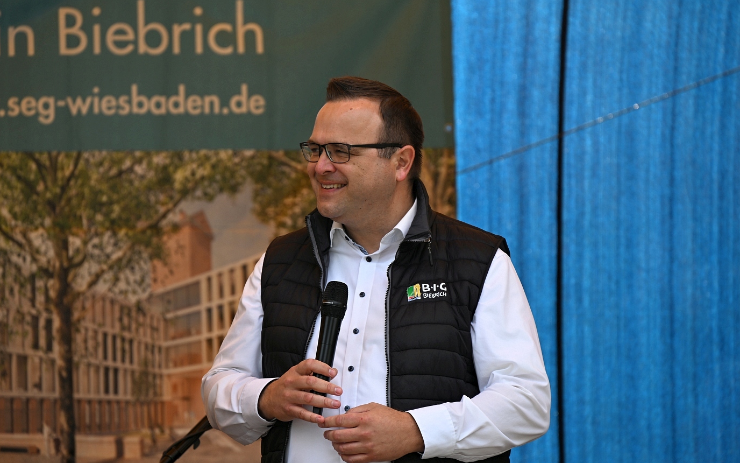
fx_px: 4477
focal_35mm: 222
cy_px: 245
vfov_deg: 5.9
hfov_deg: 9.4
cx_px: 374
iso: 100
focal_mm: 200
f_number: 6.3
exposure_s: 1/100
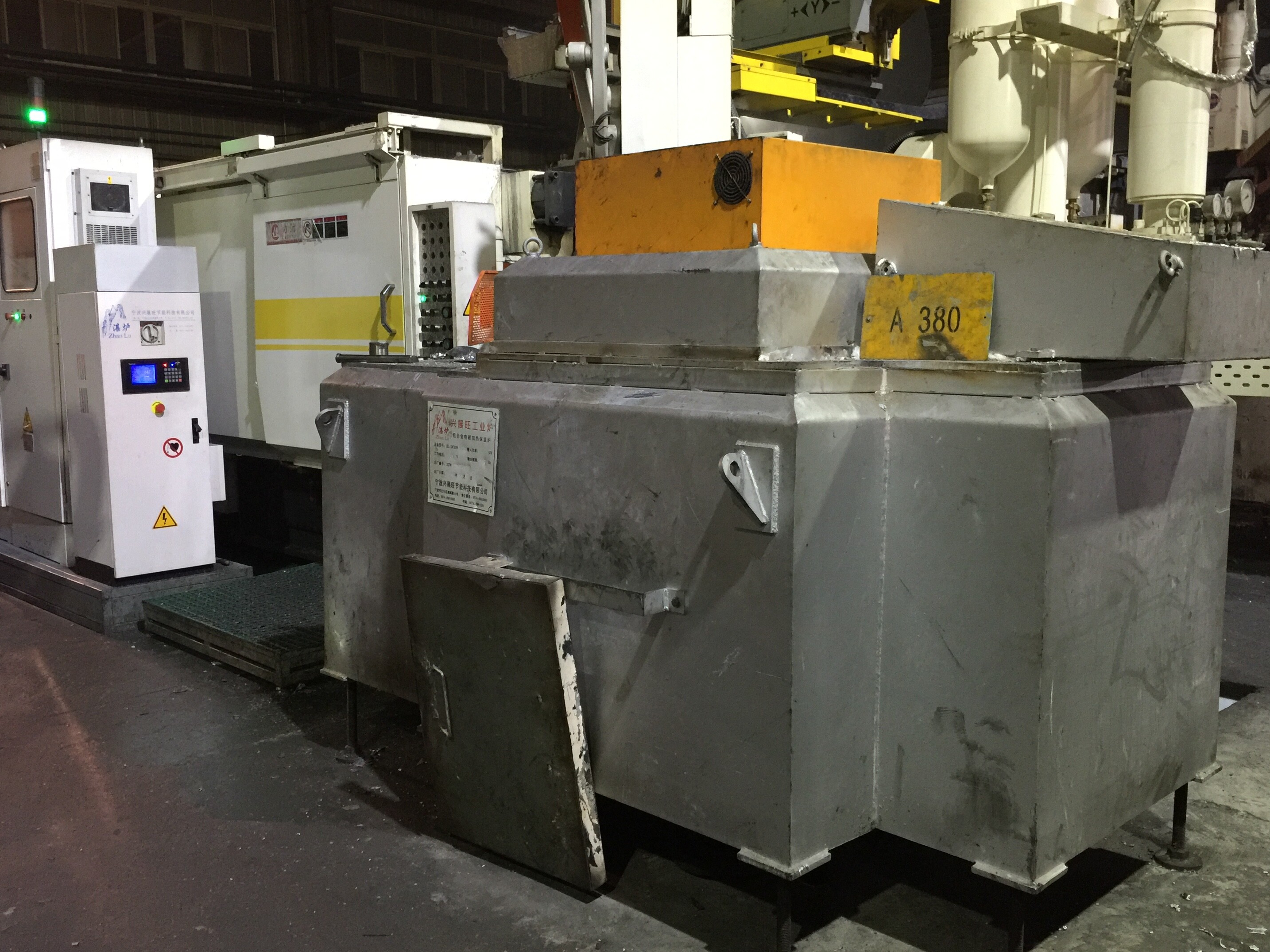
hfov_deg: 55.4
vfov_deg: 42.9
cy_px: 471
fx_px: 1211
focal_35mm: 33
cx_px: 638
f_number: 2.2
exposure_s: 1/17
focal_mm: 4.15
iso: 125
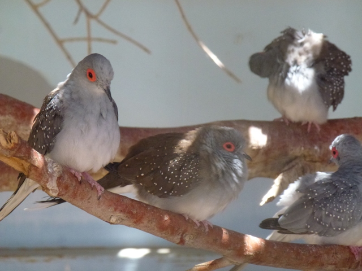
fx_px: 2980
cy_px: 136
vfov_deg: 5.2
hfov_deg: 7.0
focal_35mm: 285
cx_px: 181
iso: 400
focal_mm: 51
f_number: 5.7
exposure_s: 1/80
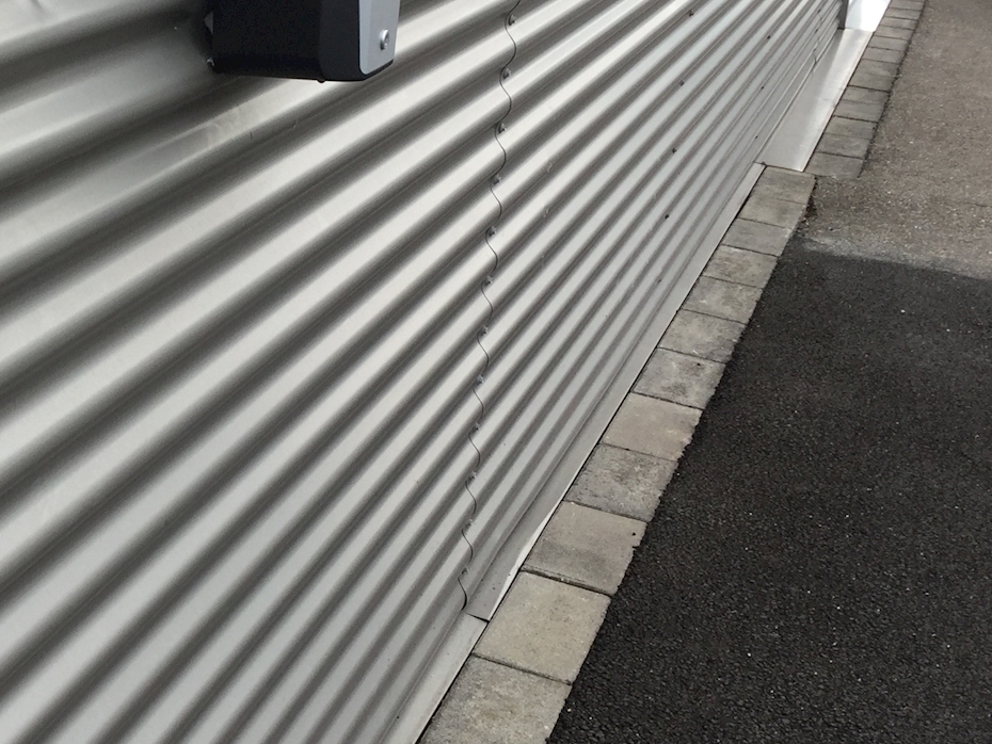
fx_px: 1835
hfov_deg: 29.1
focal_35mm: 64
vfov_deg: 22.9
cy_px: 269
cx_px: 105
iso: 25
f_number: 2.4
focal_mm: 3.3
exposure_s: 1/108
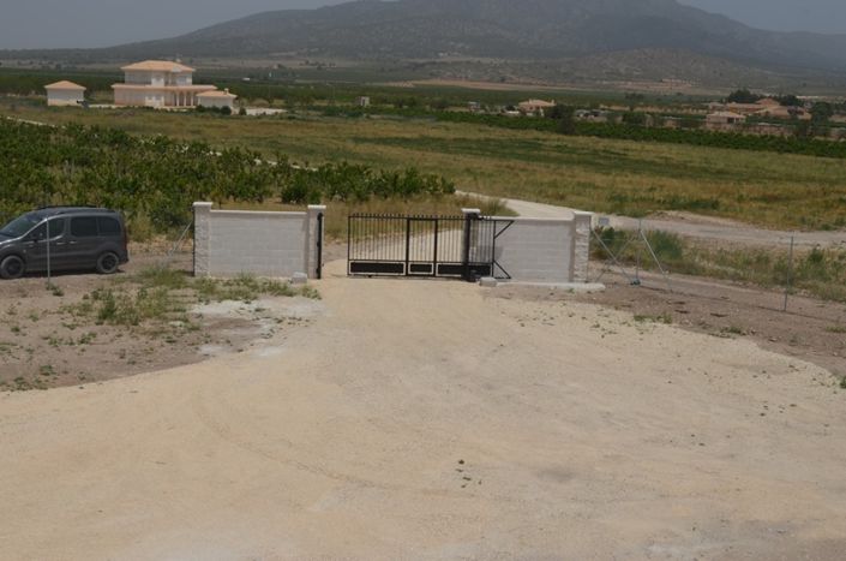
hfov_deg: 39.0
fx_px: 1196
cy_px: 280
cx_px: 423
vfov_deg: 26.4
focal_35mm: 51
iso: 100
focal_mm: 34
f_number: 10
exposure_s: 1/400
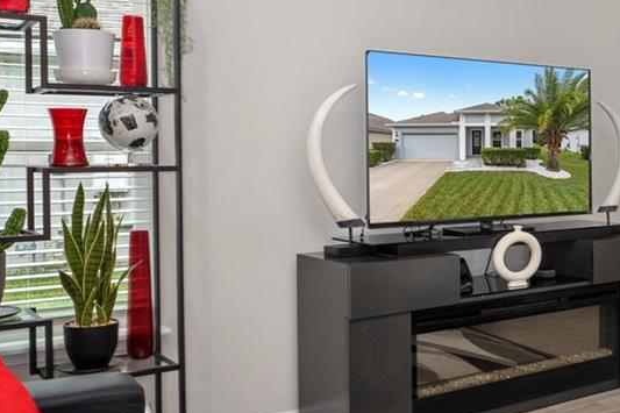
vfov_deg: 28.0
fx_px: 826
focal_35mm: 48
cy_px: 164
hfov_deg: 38.7
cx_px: 537
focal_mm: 16
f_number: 8
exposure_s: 1/1.67
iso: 400
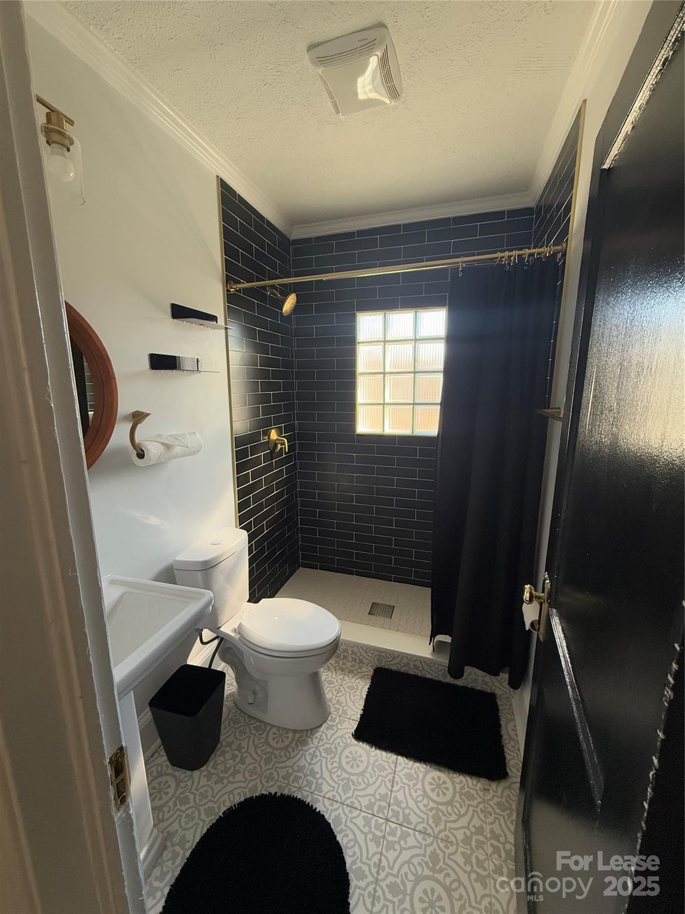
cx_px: 342
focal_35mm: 14
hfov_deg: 85.7
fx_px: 369
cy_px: 457
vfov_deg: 102.1
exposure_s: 1/99
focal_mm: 2.22
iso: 320
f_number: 2.2
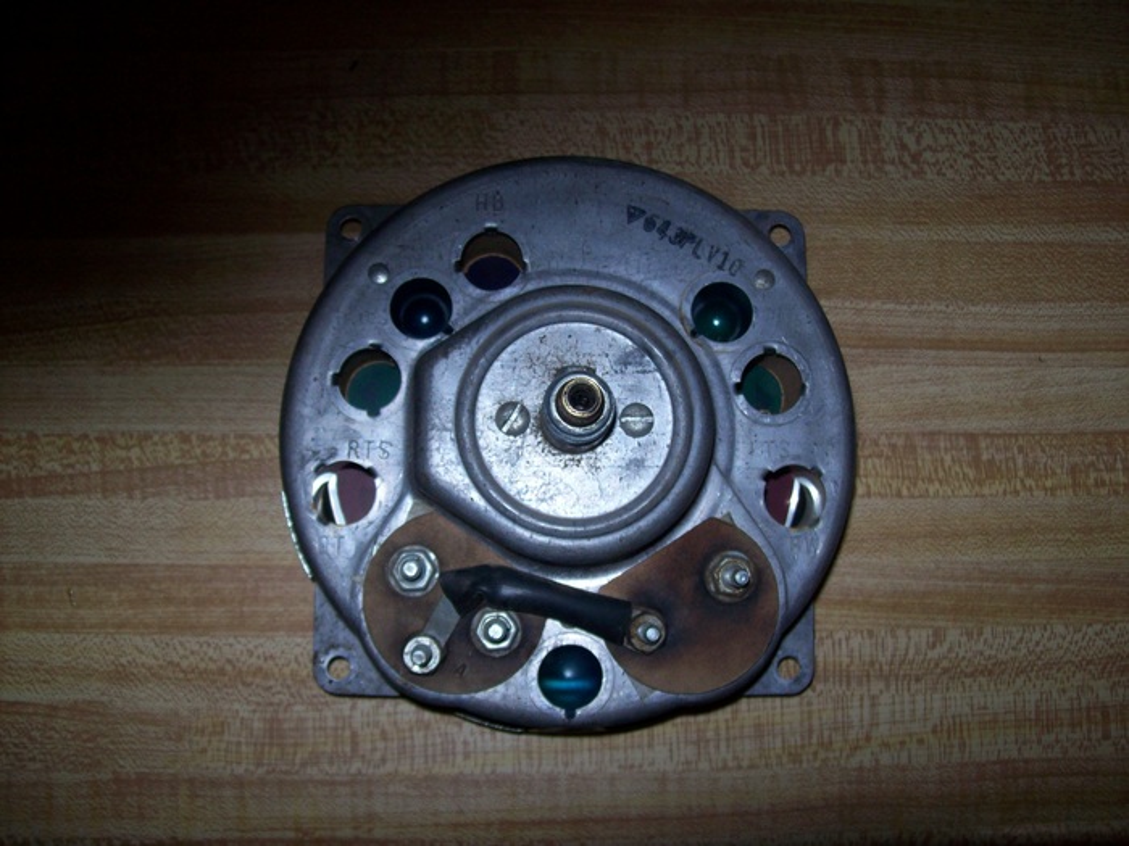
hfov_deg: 51.4
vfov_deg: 39.7
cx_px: 564
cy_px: 423
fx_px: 1174
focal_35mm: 36
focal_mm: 6
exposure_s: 1/64
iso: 80
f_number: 2.7
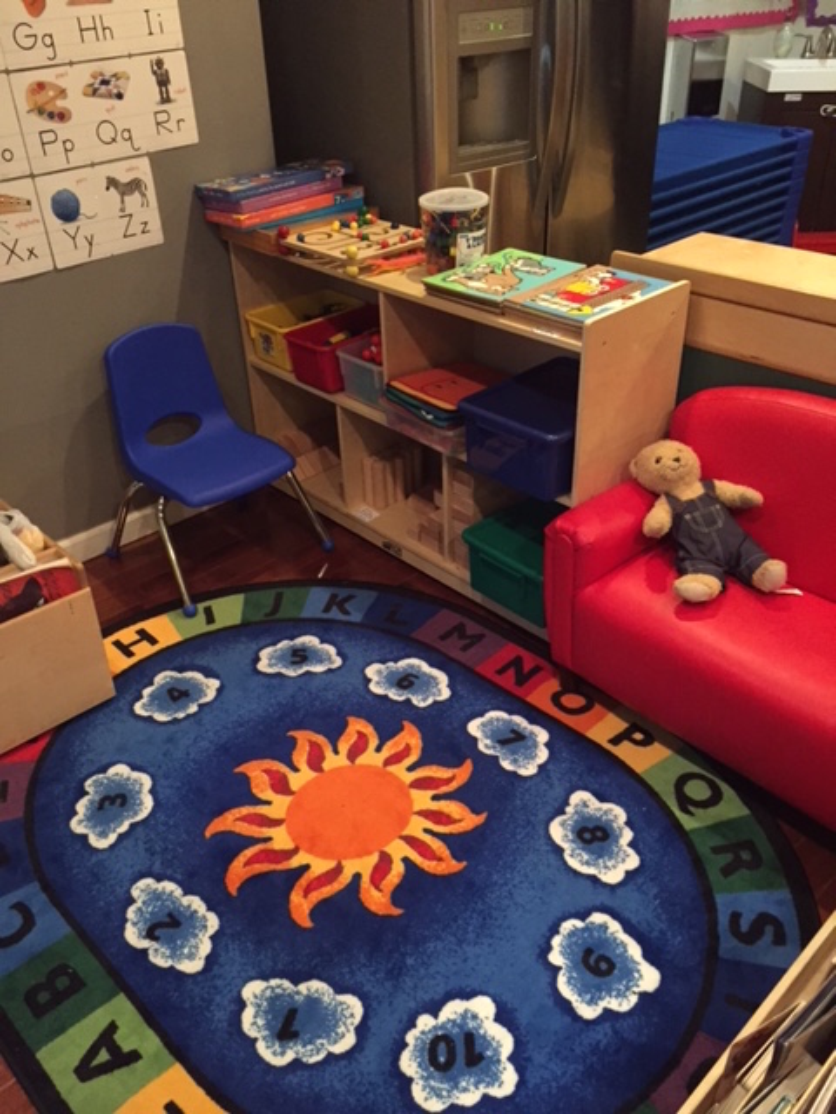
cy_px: 557
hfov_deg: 48.2
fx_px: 934
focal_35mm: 29
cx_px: 418
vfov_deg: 61.7
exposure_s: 1/15
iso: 400
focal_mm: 4.15
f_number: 2.2
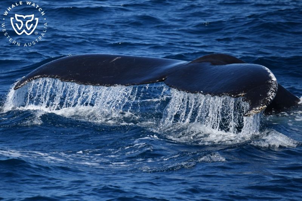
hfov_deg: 3.4
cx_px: 151
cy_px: 100
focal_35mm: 600
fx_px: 5032
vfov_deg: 2.3
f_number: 6.3
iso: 1100
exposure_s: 1/8000
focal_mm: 600
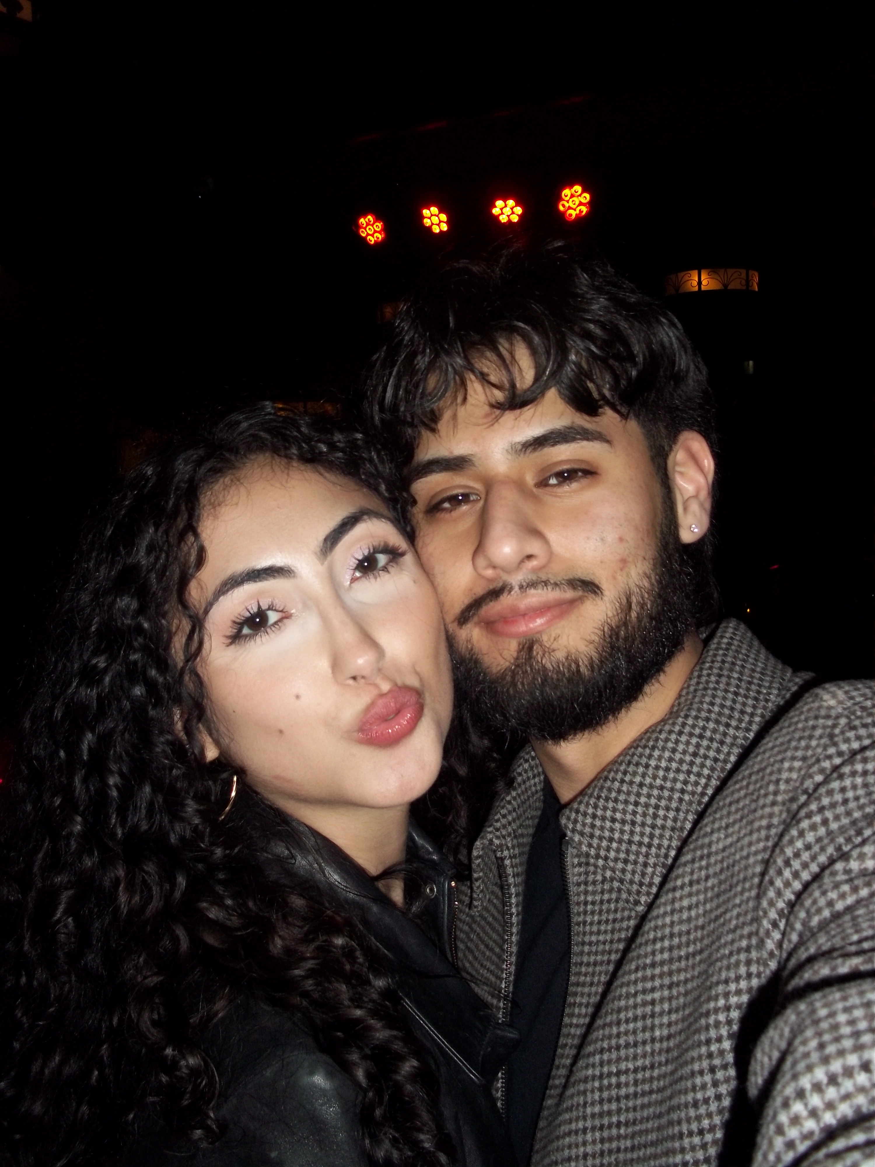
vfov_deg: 51.4
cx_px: 438
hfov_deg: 39.7
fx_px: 1213
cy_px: 584
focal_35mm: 36
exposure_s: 1/60
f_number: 3.1
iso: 160
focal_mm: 6.5
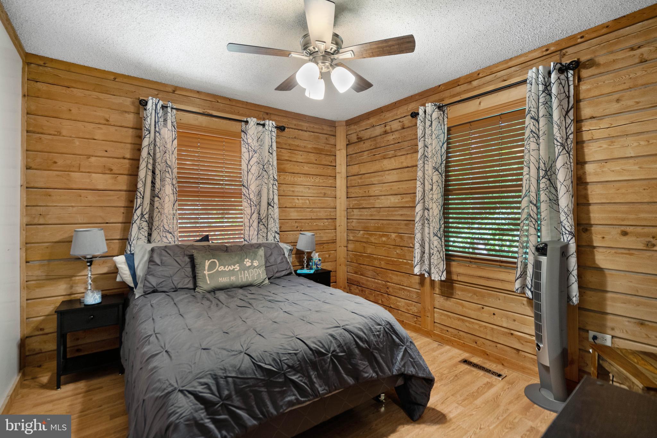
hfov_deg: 96.7
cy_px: 219
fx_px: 292
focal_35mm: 16
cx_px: 328
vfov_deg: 73.7
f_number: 4
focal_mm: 16
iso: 320
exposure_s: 1/10
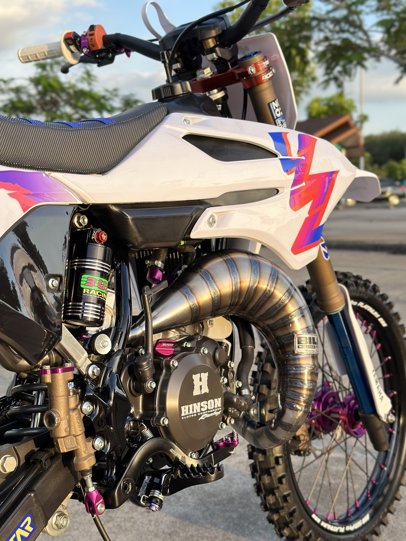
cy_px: 270
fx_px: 751
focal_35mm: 48
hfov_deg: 30.3
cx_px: 203
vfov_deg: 39.7
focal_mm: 6.86
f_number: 1.78
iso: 80
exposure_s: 1/676
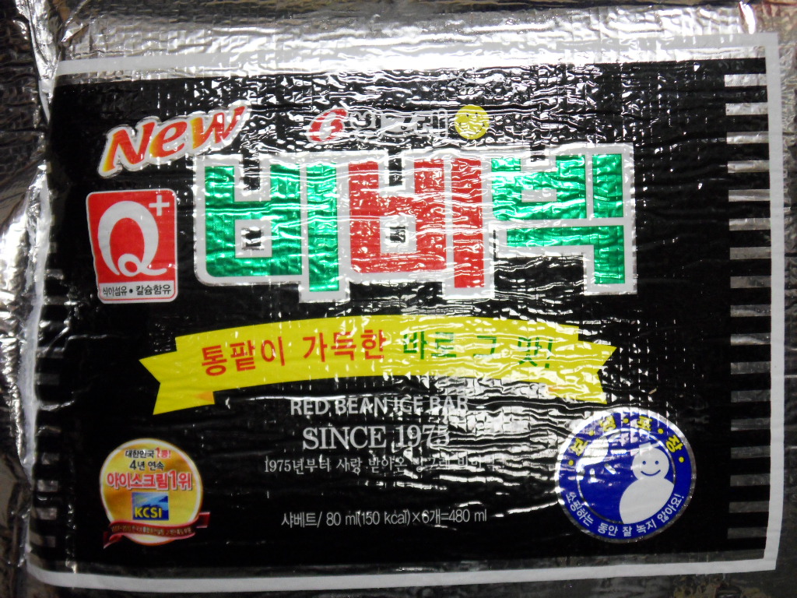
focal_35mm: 45
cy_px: 299
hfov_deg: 42.1
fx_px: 1036
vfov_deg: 32.2
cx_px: 398
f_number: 4.2
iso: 400
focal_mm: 7.9
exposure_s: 1/30
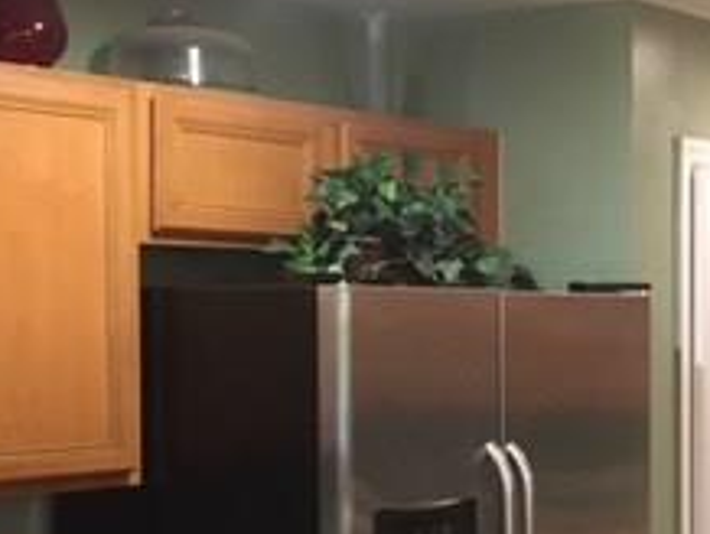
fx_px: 1745
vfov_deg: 17.3
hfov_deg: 21.1
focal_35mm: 85
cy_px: 387
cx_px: 902
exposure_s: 1/15
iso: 200
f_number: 2.2
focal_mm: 4.15
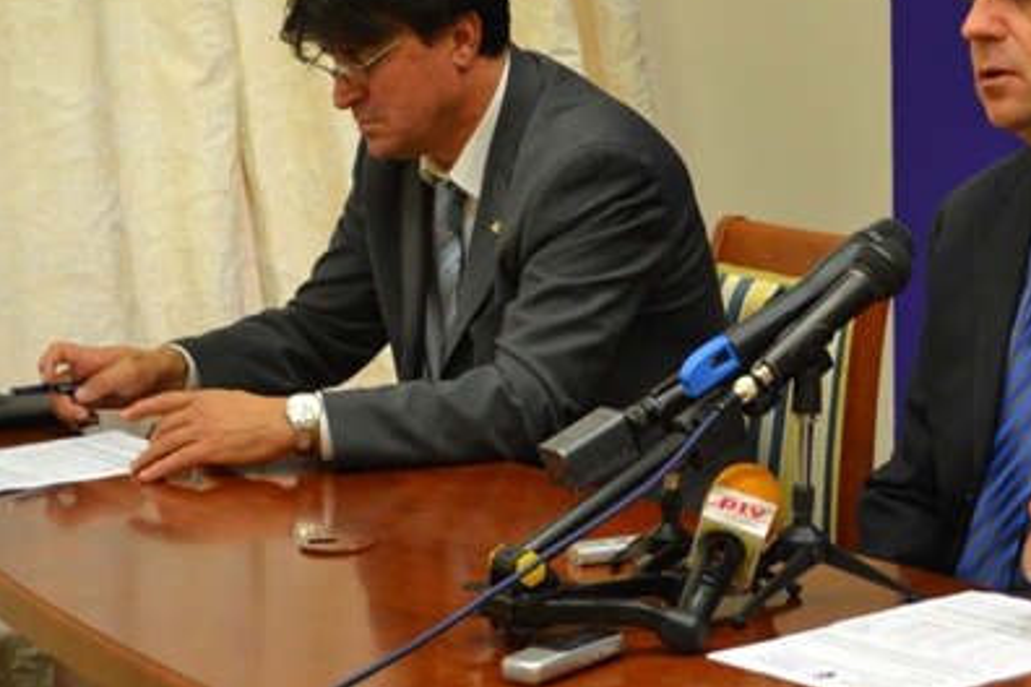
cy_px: 246
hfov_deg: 20.9
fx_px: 2778
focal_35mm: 97
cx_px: 745
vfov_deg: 14.1
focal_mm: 40
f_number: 5.3
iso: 1250
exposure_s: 1/60
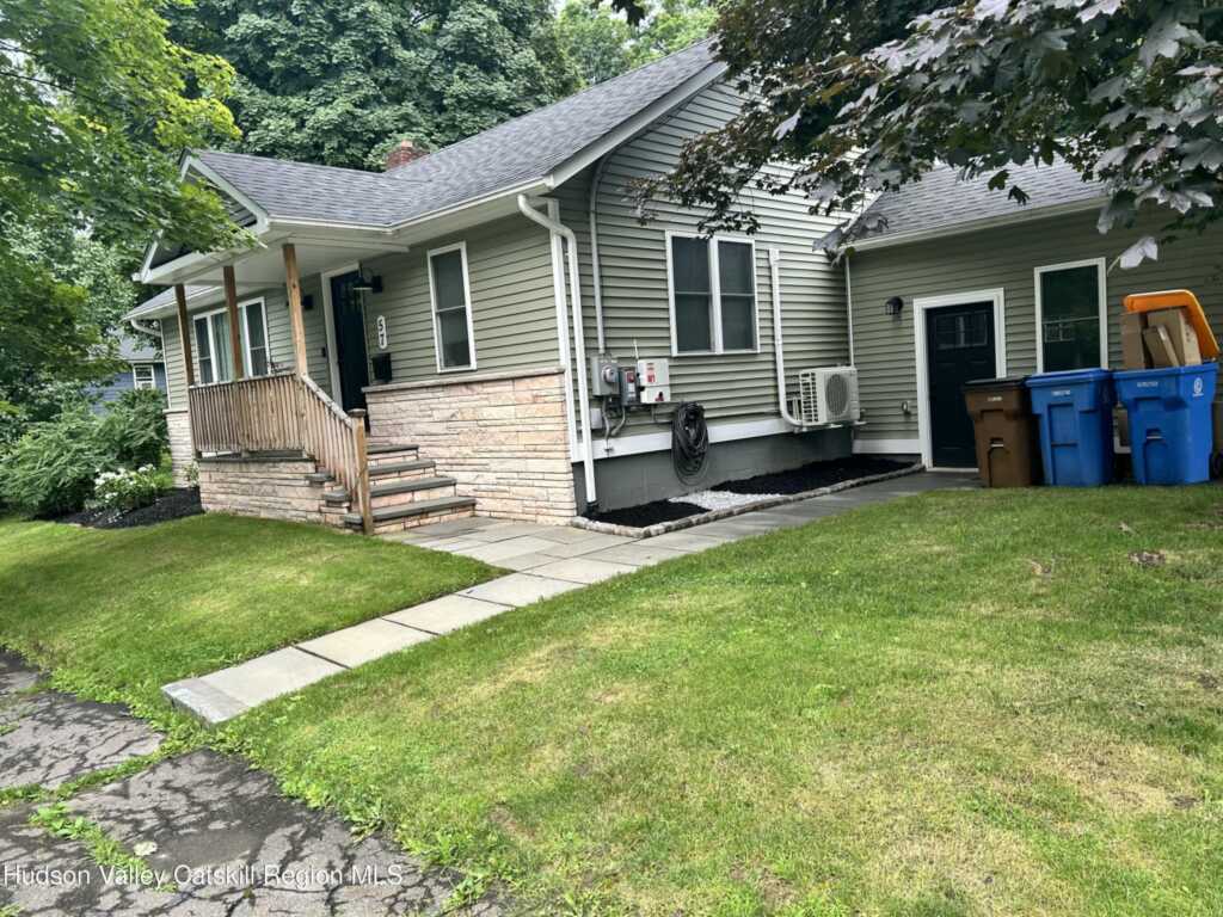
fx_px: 919
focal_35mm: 26
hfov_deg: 67.3
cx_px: 612
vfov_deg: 53.1
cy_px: 458
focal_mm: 5.7
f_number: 1.5
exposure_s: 1/132
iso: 32
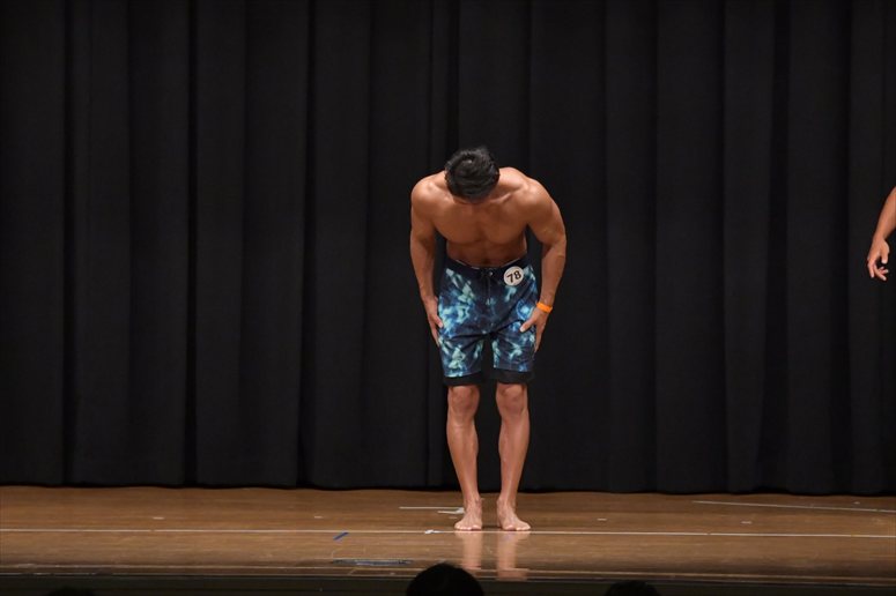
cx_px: 448
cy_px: 298
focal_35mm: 217
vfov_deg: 6.3
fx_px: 5398
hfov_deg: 9.5
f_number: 5.6
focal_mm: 145
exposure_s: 1/400
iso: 6400
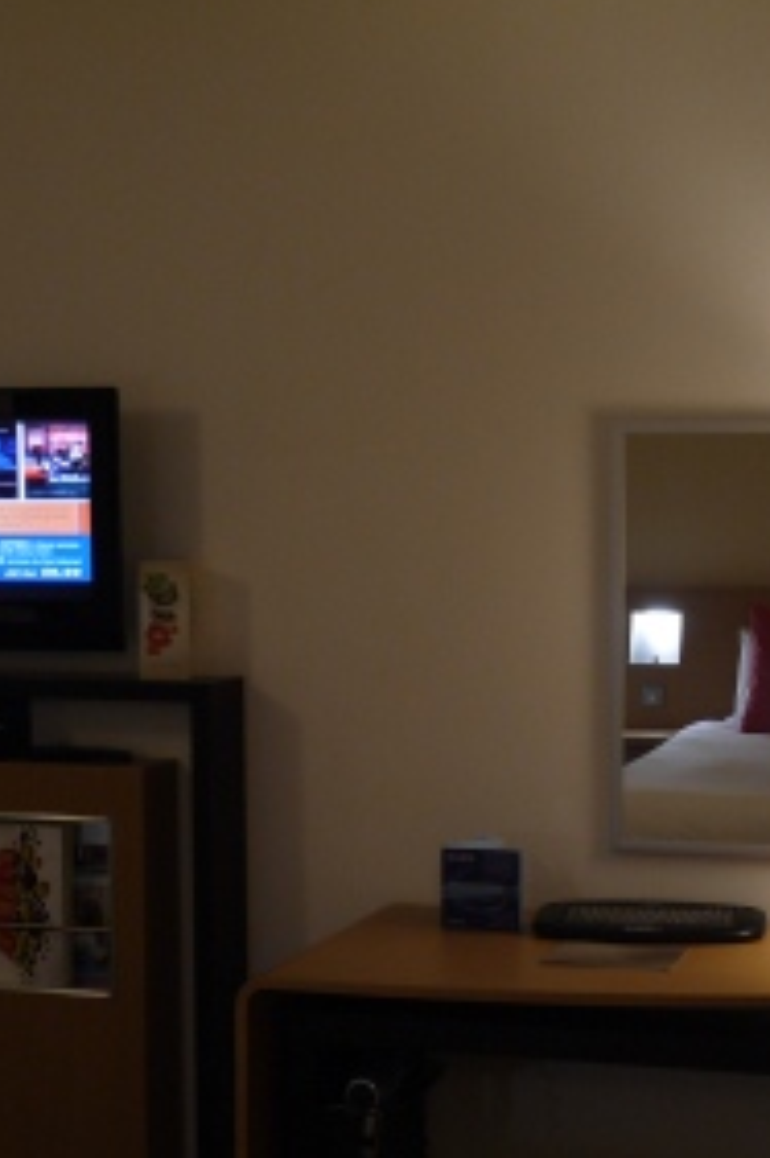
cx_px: 634
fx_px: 2024
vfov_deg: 31.9
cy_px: 668
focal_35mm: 63
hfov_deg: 21.2
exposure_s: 1/60
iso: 500
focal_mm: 19
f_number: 4.3
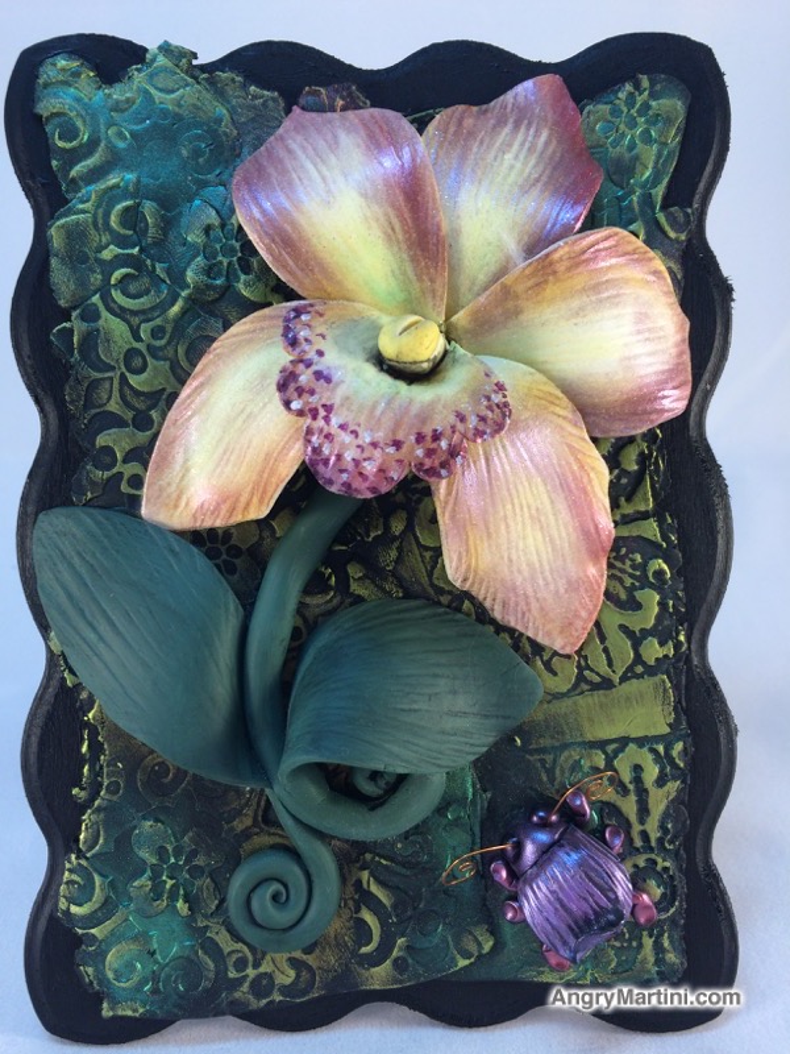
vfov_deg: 61.7
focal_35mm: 29
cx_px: 395
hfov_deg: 48.2
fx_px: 882
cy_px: 527
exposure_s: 1/120
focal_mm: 4.15
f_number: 2.2
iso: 50
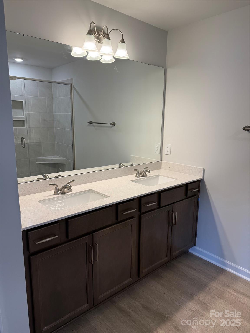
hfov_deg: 56.8
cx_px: 125
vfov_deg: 71.6
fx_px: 231
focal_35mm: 24
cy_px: 166
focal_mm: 6.76
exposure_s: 1/120
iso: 100
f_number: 1.78
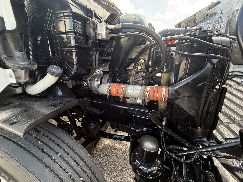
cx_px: 122
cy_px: 91
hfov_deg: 102.1
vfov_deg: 85.7
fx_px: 98
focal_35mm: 14
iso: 64
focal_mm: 2.22
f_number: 2.2
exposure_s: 1/154
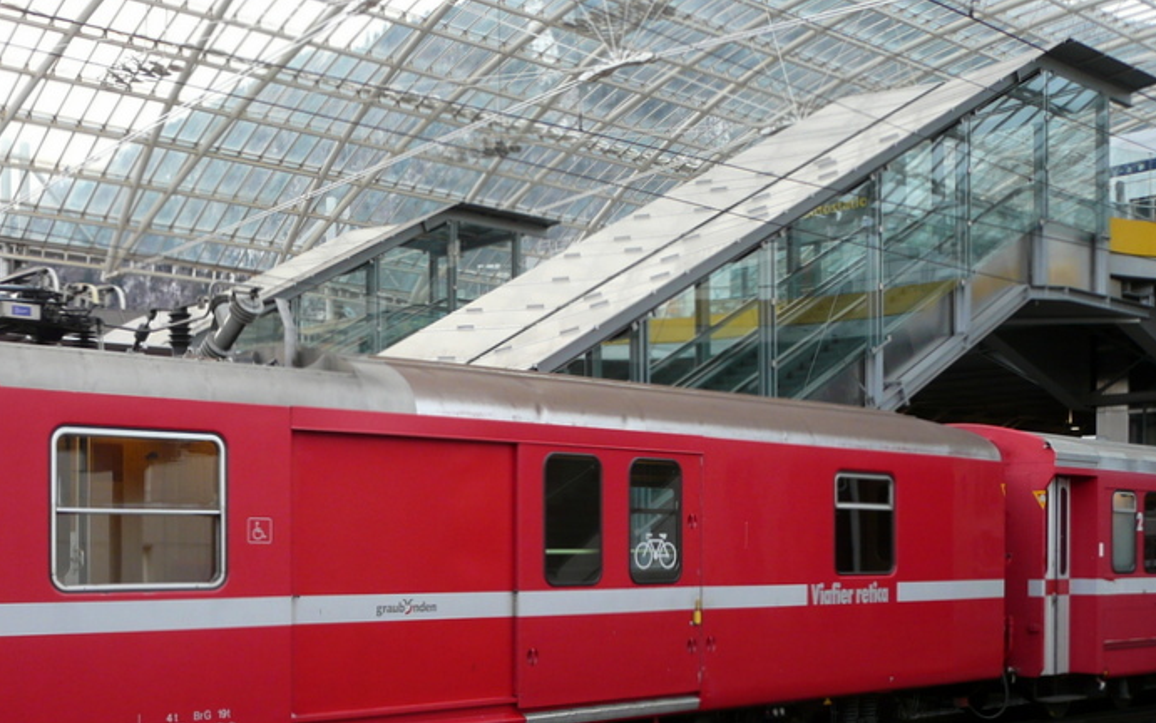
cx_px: 358
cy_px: 562
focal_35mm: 46
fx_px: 1449
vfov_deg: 27.5
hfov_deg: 42.7
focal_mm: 4.9
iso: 100
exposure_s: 1/40
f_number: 2.8
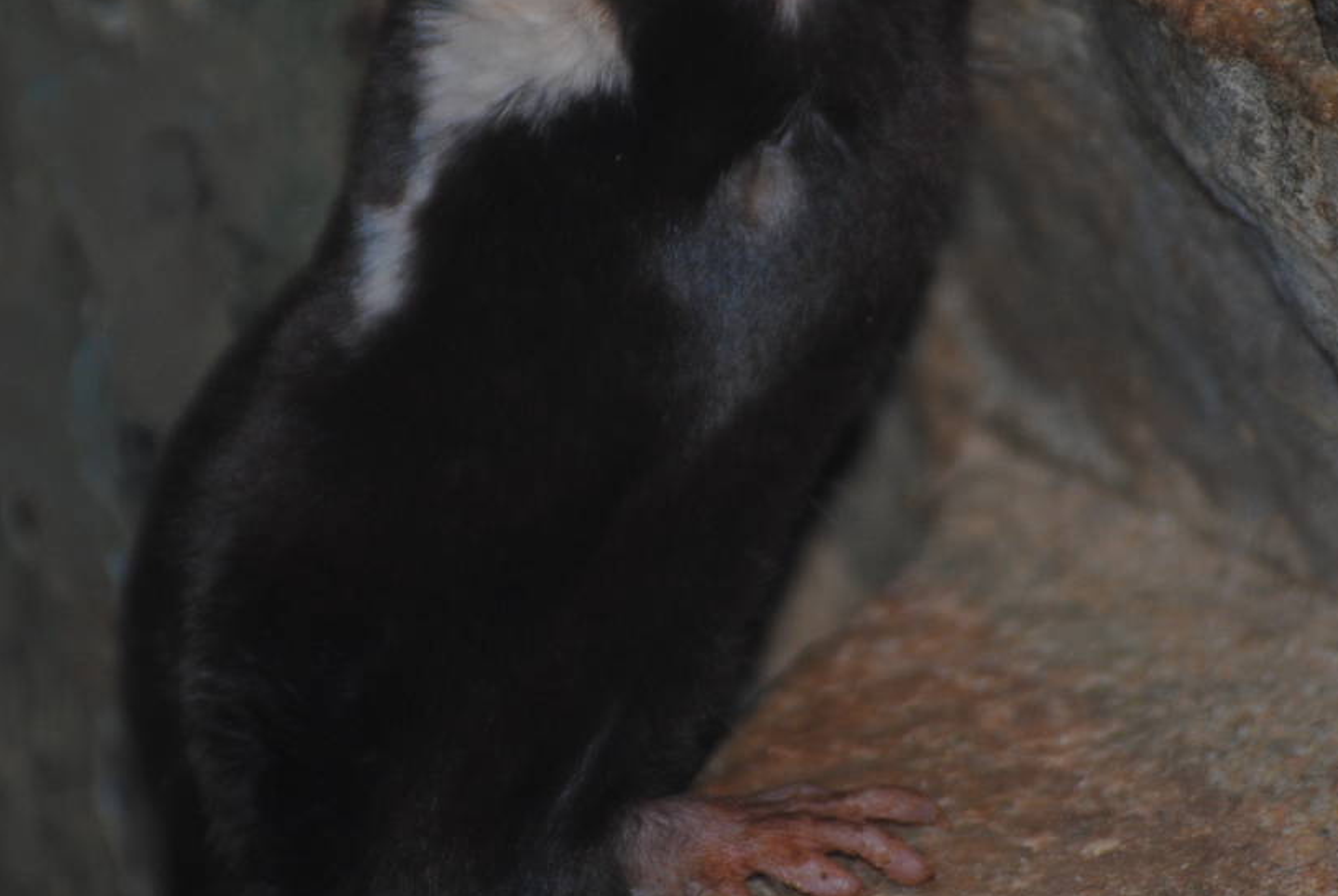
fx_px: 14810
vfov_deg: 3.5
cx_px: 653
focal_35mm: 398
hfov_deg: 5.2
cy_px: 218
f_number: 5
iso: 200
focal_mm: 135
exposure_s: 1/60
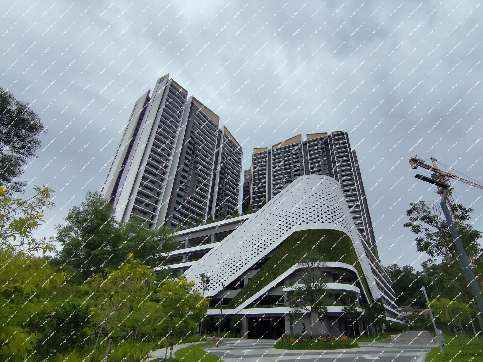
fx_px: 223
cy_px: 181
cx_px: 242
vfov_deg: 78.1
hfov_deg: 94.5
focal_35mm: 16
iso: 50
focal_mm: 1.65
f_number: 2.2
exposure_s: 1/1672
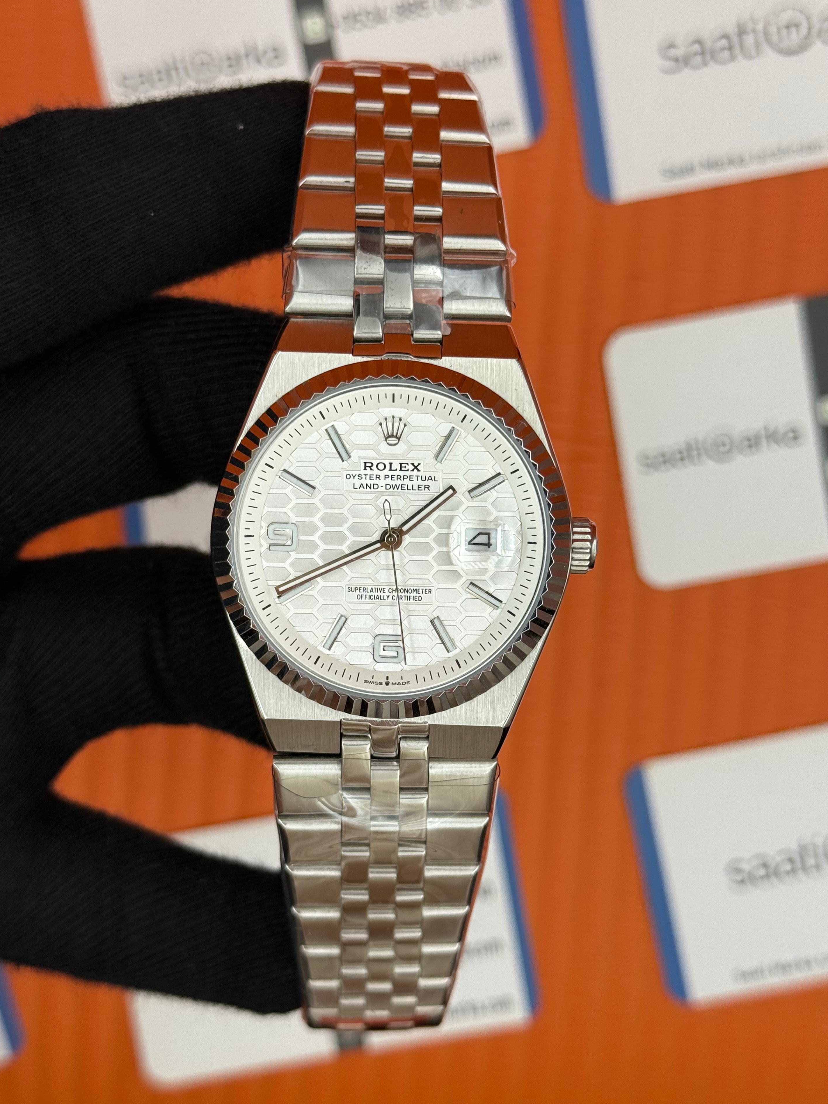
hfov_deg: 28.6
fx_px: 1627
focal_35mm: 51
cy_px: 559
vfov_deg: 37.5
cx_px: 395
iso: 64
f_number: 1.78
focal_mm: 6.76
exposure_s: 1/837
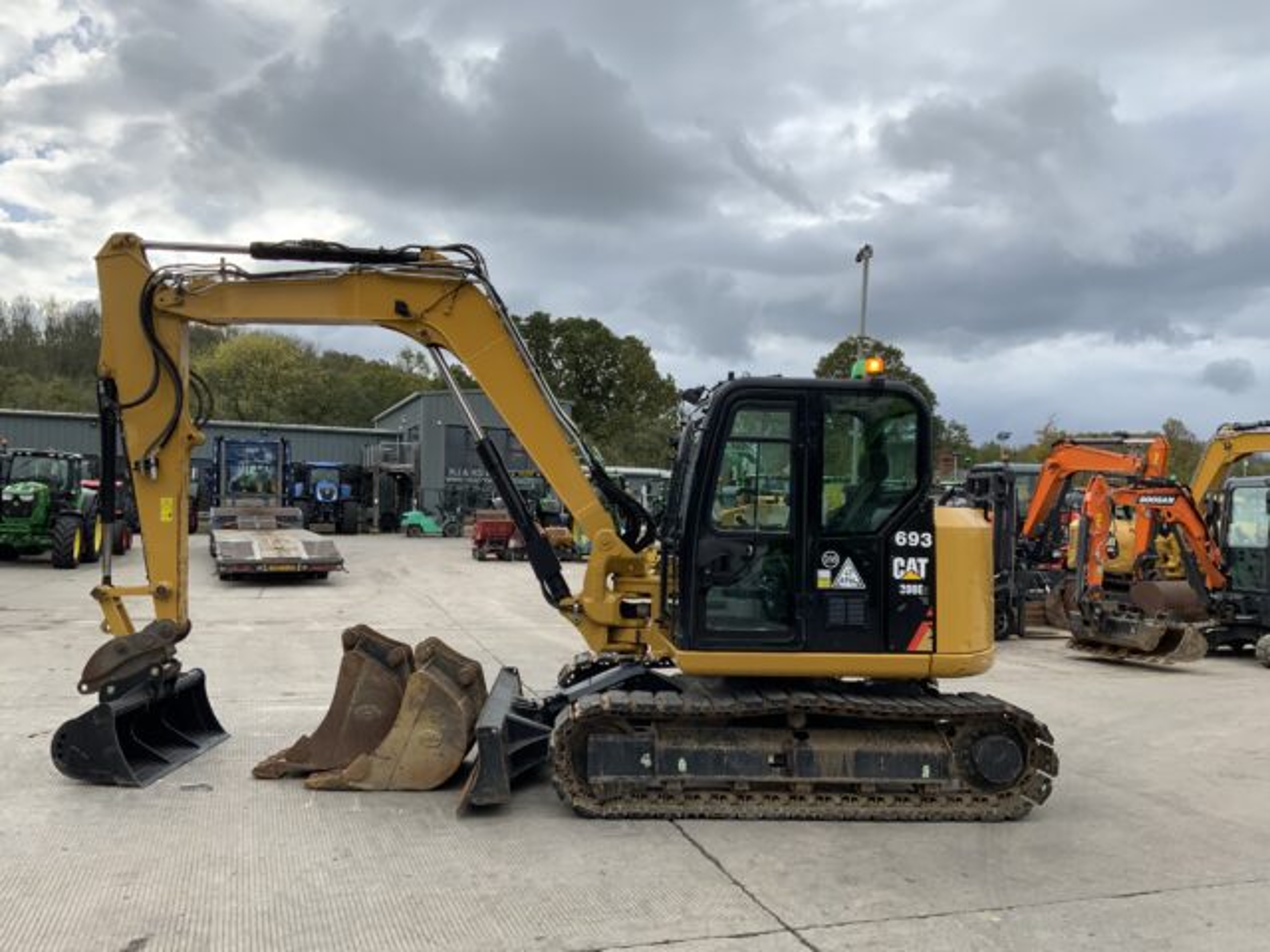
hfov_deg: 61.7
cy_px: 476
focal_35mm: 29
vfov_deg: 48.2
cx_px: 635
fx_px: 1064
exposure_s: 1/1377
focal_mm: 3
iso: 16
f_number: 1.8
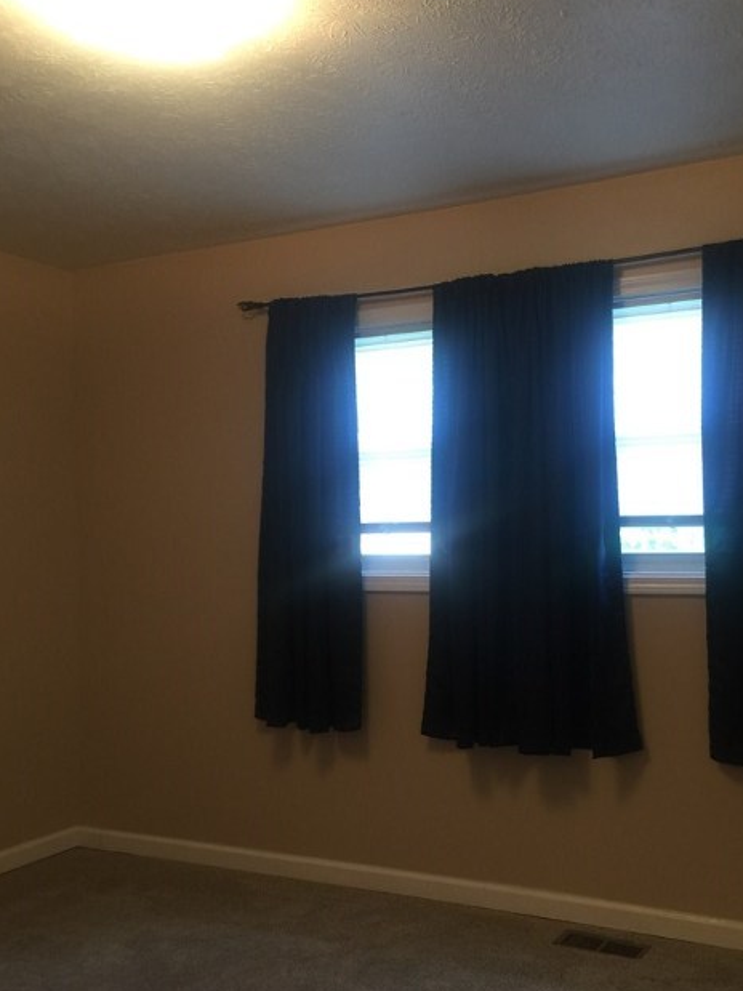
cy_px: 538
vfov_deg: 51.3
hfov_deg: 39.5
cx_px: 447
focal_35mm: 36
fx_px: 1031
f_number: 2.2
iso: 40
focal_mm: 4.15
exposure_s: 1/15
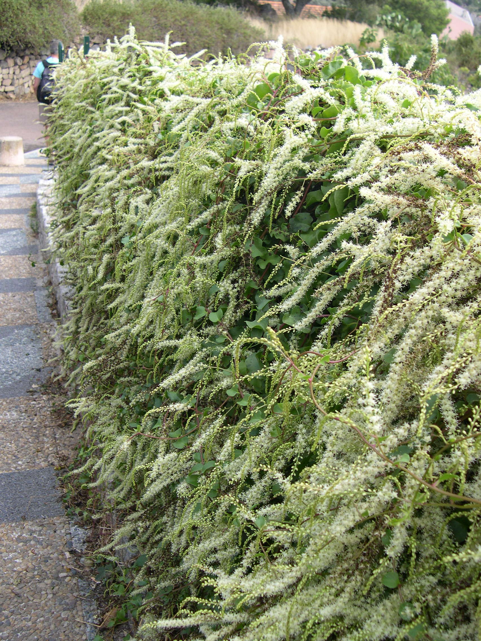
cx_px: 240
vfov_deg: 49.0
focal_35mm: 38
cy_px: 320
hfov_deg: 37.7
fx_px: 704
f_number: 2.8
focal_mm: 8
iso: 100
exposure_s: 1/206
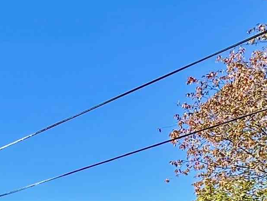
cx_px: -168
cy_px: 249
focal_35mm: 70
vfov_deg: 19.6
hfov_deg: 21.6
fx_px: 540
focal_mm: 2.22
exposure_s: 1/824
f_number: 2.2
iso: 40
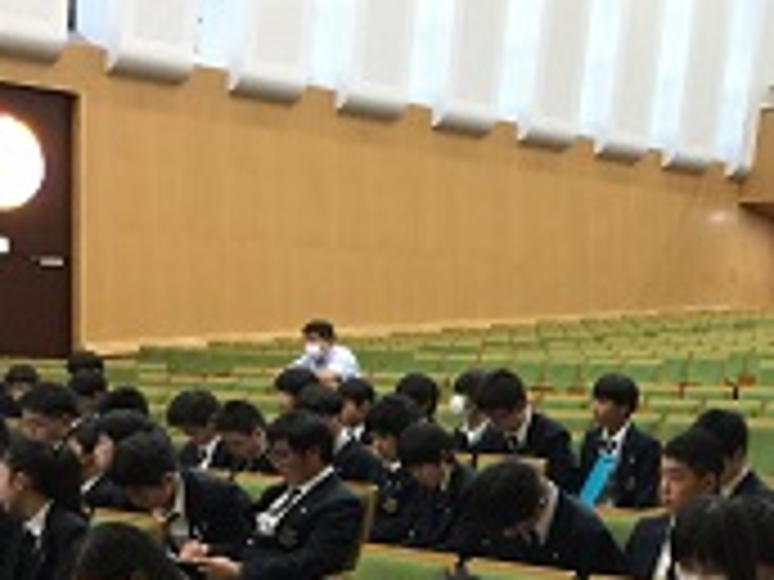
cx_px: 801
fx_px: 1610
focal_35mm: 72
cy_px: 454
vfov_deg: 20.2
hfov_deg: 25.5
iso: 200
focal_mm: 3.3
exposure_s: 1/30
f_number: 2.4
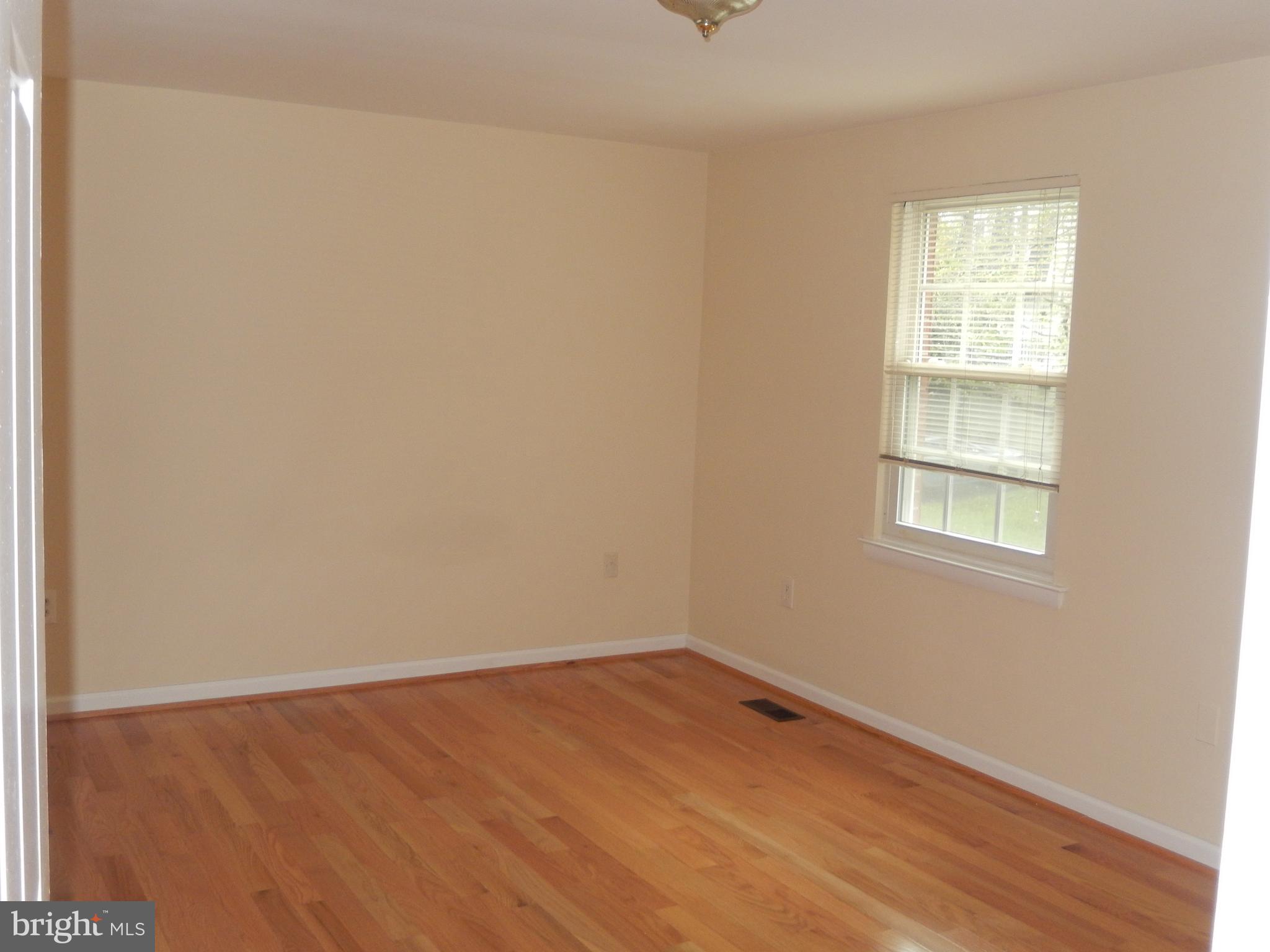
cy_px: 476
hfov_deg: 51.4
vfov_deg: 39.7
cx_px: 635
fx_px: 1321
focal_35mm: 36
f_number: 4
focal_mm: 6.5
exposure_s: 1/30
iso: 250
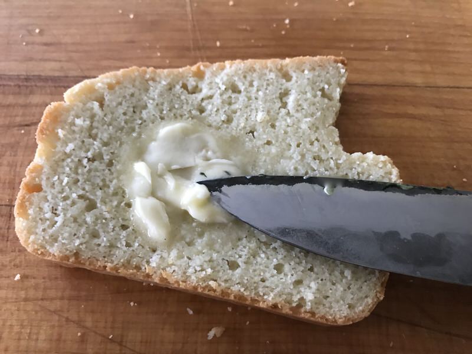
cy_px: 177
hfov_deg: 63.4
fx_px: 382
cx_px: 236
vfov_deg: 49.7
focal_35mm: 28
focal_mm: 3.99
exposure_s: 1/15
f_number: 1.8
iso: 64
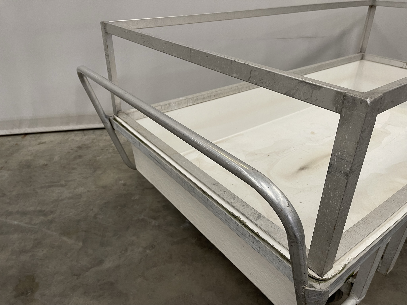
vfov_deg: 53.1
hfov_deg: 67.3
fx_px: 306
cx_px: 204
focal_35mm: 26
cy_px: 152
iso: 125
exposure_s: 1/50
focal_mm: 5.1
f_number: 1.6
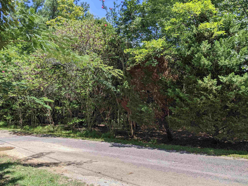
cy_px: 96
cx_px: 125
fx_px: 201
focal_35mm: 28
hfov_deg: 63.4
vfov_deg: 49.7
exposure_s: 1/1235
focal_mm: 4.44
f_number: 1.8
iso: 43
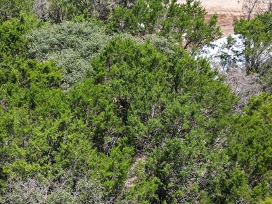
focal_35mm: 61
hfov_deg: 31.6
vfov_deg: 23.9
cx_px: 111
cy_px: 135
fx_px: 479
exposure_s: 1/725
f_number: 1.7
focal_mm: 6.72
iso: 130
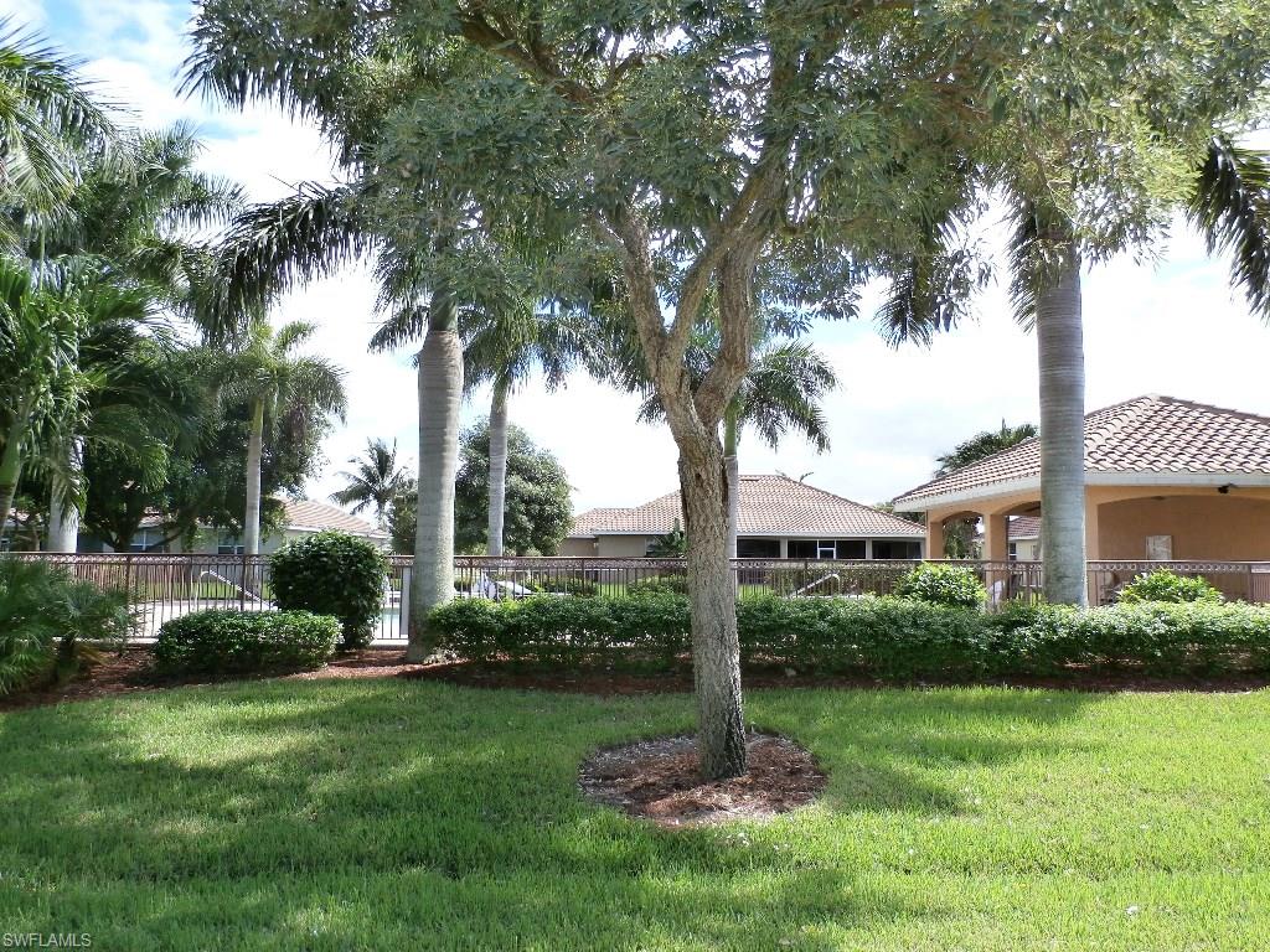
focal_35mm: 25
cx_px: 635
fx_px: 917
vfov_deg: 54.9
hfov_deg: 69.4
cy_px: 476
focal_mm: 4.5
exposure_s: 1/500
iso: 100
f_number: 3
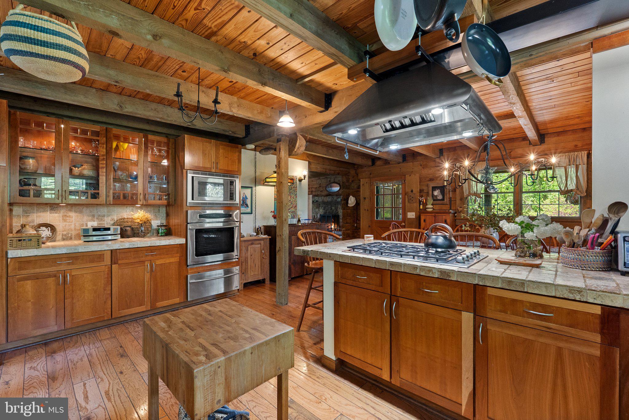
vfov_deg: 77.3
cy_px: 210
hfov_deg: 100.4
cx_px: 314
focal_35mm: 15
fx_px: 262
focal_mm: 10
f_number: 8
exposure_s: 1.6
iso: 800
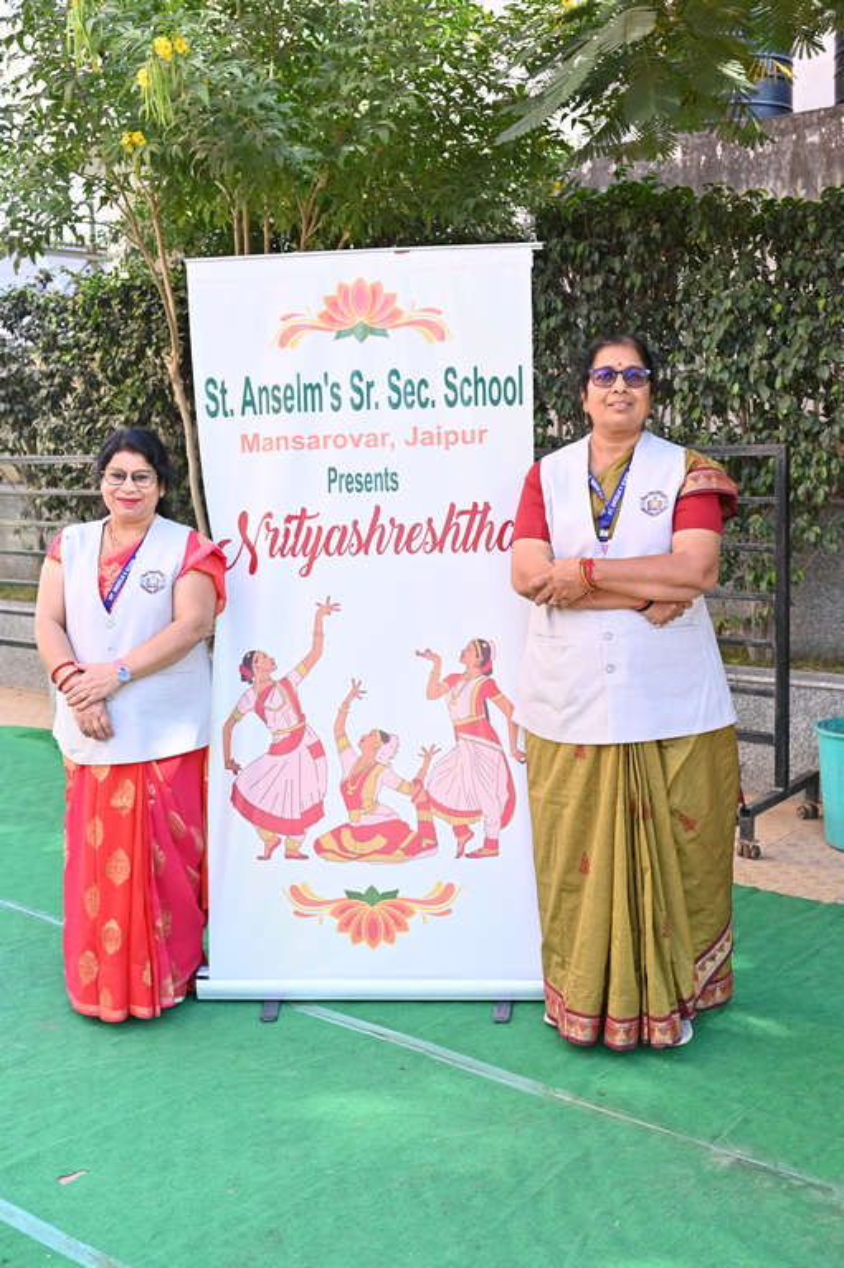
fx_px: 1338
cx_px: 422
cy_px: 634
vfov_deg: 50.7
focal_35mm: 38
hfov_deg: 35.0
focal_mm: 38
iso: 400
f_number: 5.6
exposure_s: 1/160
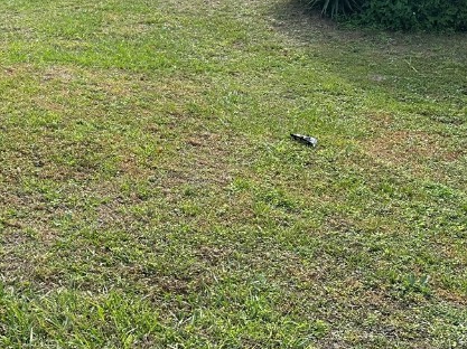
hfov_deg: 31.3
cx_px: 54
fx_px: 795
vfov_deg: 23.4
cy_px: -27
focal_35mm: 59
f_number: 1.78
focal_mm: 6.86
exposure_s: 1/1845
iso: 80
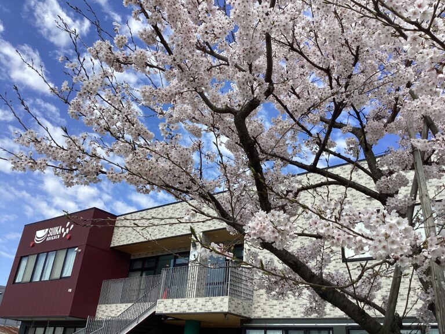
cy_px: 167
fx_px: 399
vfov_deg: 45.4
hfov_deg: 58.4
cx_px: 222
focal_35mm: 31
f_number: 2.4
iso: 25
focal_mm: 3.3
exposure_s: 1/1294
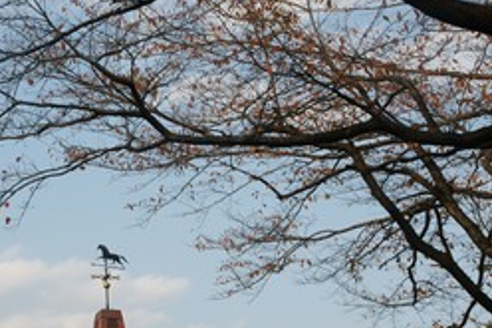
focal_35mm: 89
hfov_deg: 22.7
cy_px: 186
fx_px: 1213
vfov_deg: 15.4
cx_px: 125
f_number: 9
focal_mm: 35
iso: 200
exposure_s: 1/250
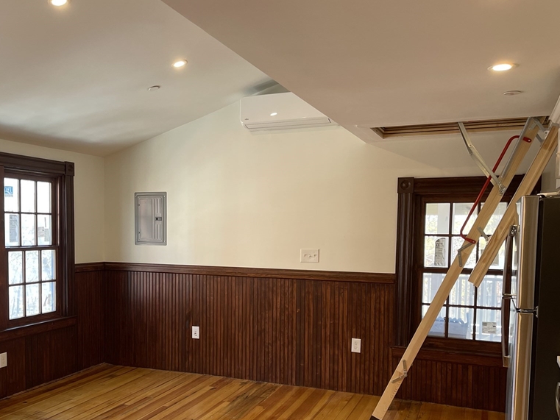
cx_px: 203
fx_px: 566
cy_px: 263
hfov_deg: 52.0
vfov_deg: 40.4
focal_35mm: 35
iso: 80
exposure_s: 1/120
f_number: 1.6
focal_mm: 5.1
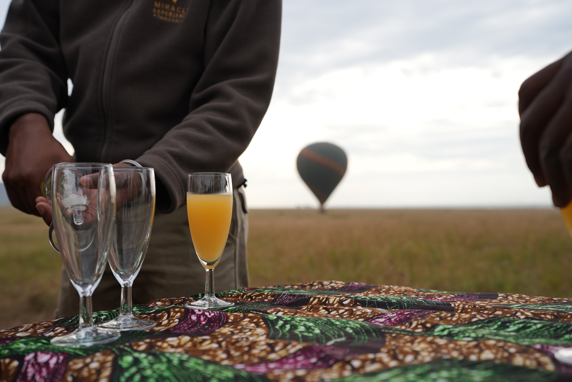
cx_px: 286
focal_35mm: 40
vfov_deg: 33.4
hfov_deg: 48.4
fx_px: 636
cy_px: 191
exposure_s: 1/250
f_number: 4.5
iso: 80
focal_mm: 40
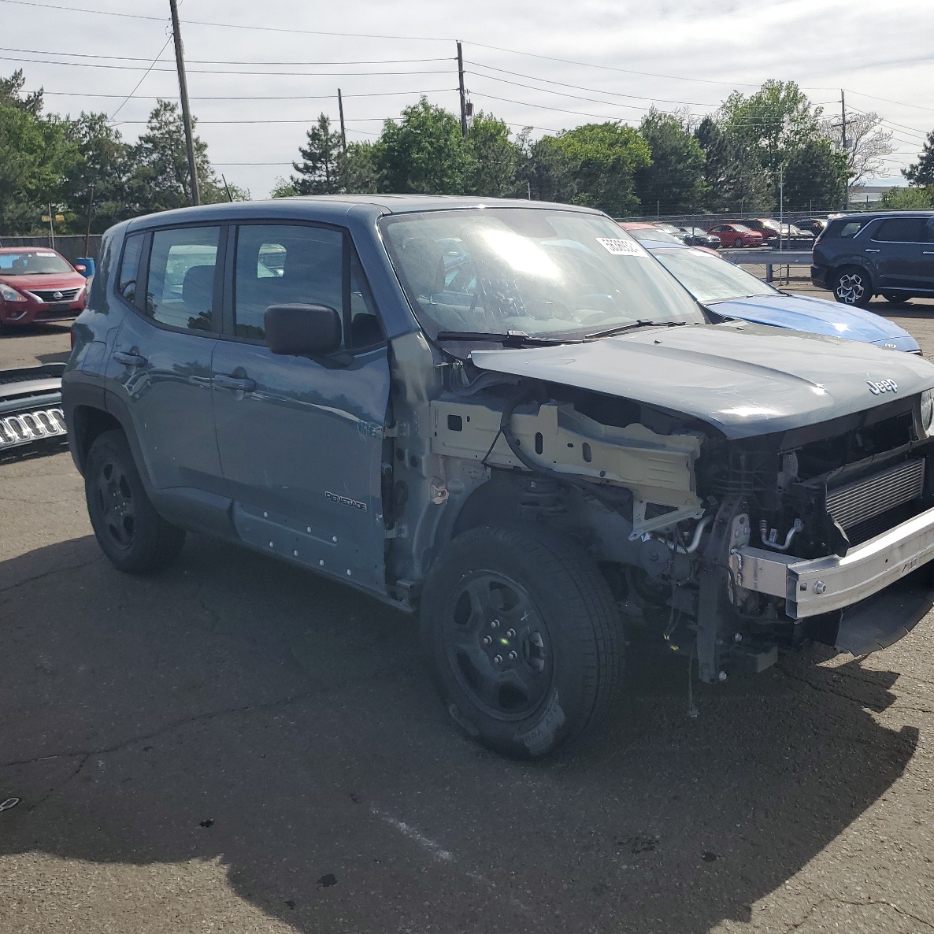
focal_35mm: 31
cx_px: 517
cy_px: 464
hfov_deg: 52.4
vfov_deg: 52.5
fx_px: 946
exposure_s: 1/5000
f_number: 1.5
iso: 50
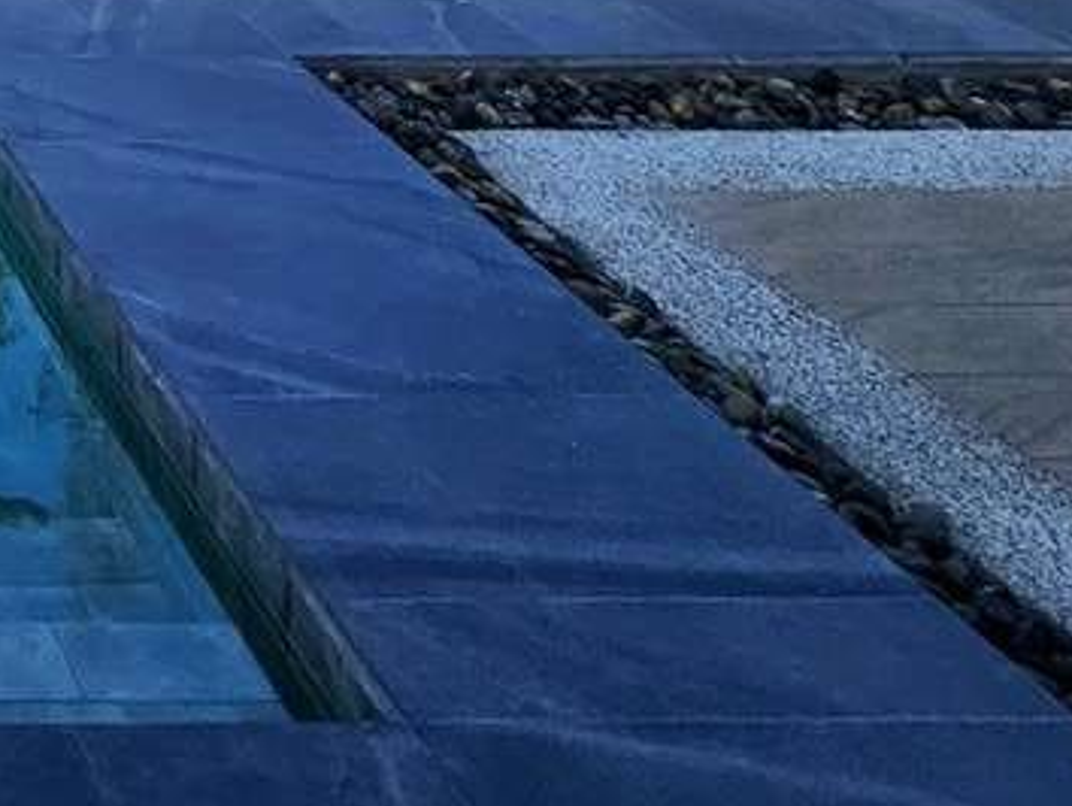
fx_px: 1456
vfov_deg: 21.3
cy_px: -624
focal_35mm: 47
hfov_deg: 27.5
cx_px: -542
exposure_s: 1/1000
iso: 50
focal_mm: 2.2
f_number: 2.2
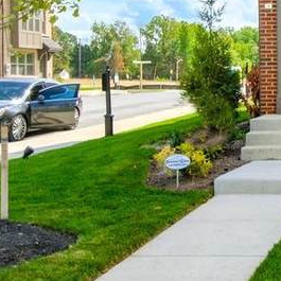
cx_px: 445
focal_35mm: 74
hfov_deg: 19.6
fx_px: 680
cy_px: -169
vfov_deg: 19.5
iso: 400
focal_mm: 12
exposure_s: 1/280
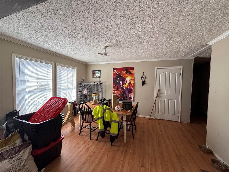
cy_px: 86
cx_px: 114
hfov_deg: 102.1
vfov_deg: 85.7
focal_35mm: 14
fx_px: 93
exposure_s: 1/99
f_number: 2.2
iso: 64
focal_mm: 2.22
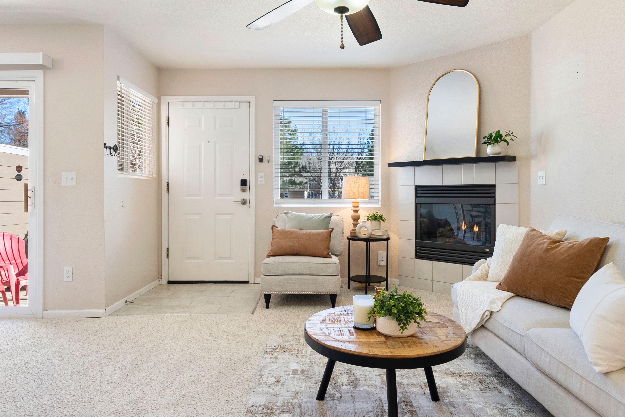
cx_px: 312
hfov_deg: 76.1
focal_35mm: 23
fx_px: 400
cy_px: 208
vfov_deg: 55.2
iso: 640
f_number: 8
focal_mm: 23
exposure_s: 1/10
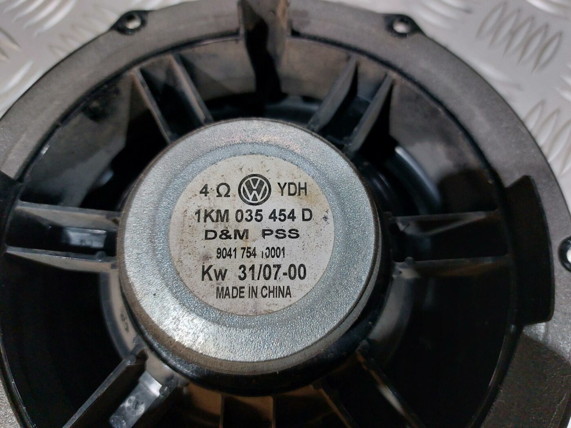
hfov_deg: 69.4
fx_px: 412
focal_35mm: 25
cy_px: 214
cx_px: 286
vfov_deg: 54.9
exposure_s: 1/60
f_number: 1.8
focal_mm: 5.23
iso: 200
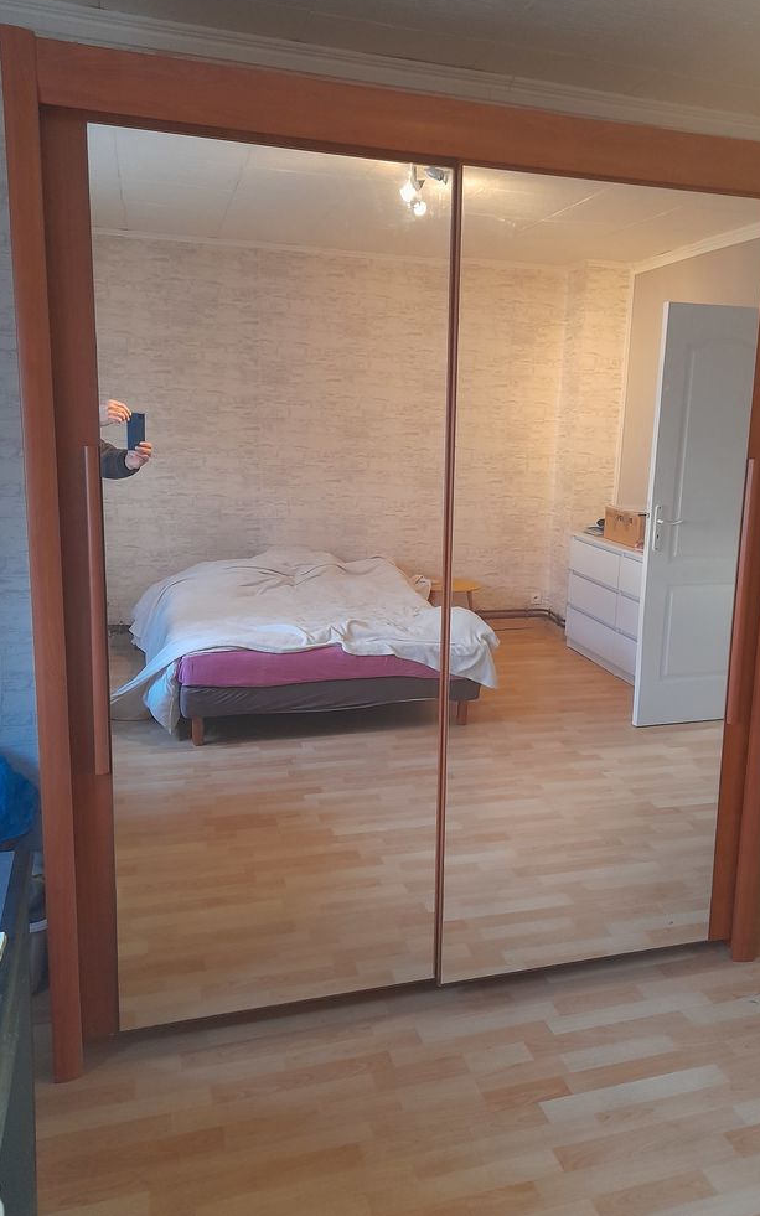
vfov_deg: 68.4
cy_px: 601
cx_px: 444
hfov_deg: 45.8
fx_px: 895
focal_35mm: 27
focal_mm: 4.6
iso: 400
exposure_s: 1/24
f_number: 2
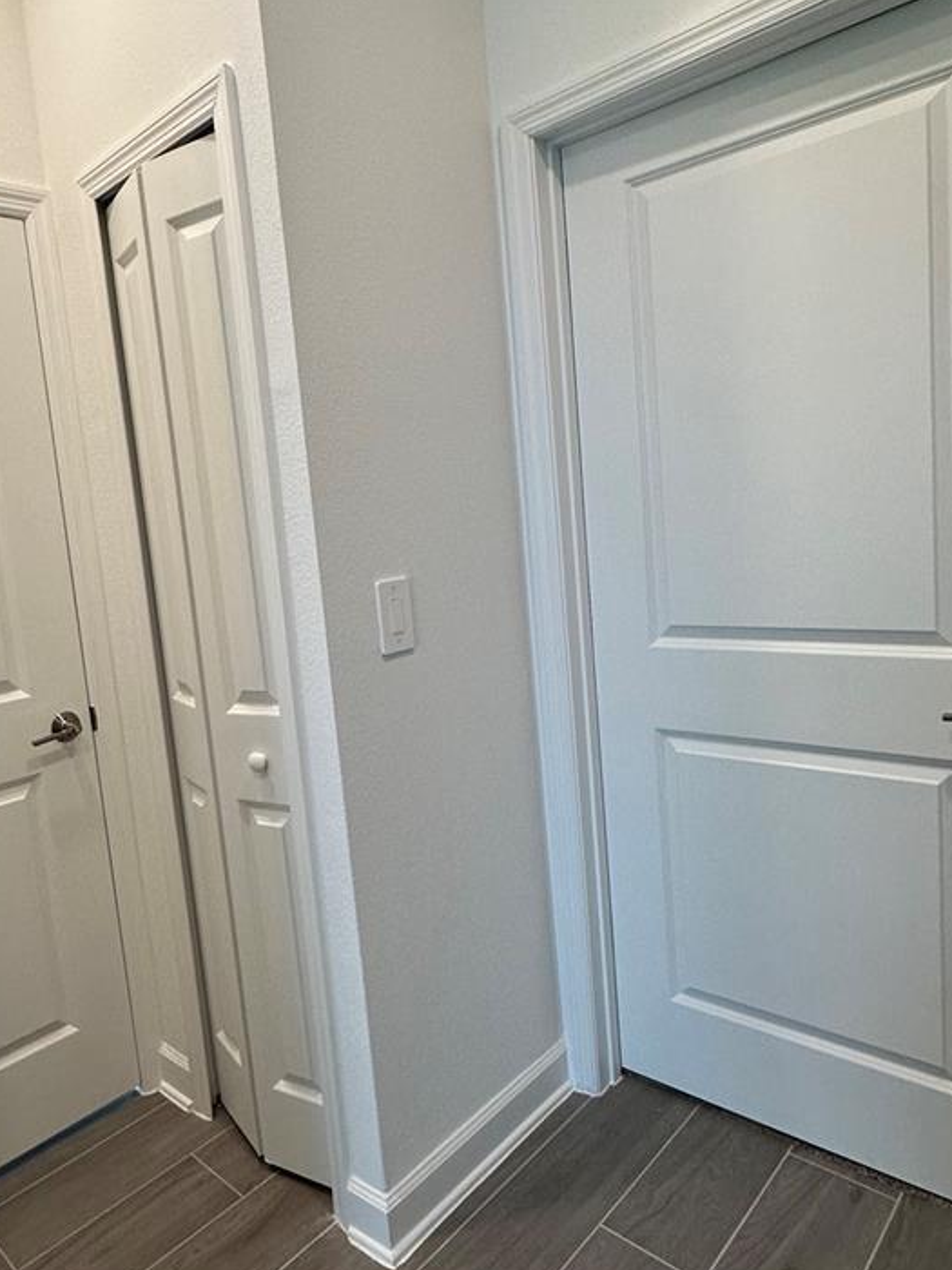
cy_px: 613
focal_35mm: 24
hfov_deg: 56.2
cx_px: 359
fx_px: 880
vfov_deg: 71.6
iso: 160
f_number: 2.2
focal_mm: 2.22
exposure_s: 1/120
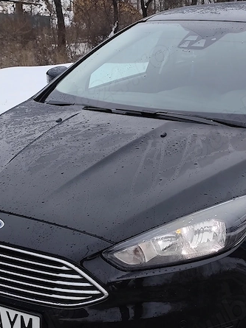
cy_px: 144
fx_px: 655
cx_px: 177
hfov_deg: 21.1
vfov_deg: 28.2
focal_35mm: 69
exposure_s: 1/449
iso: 50
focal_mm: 6.14
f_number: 1.65
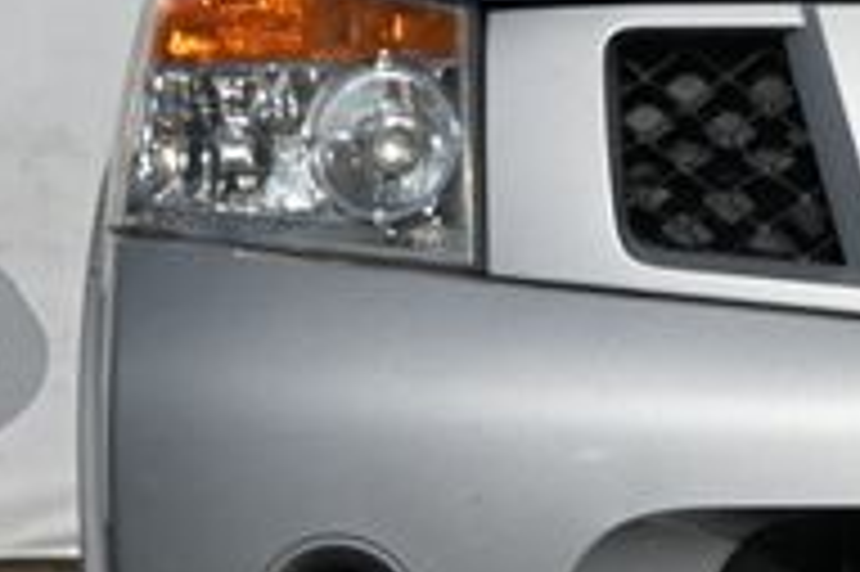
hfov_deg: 8.5
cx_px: 1202
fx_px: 5649
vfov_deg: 5.8
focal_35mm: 237
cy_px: 144
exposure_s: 1/500
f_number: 8
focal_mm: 47
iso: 100
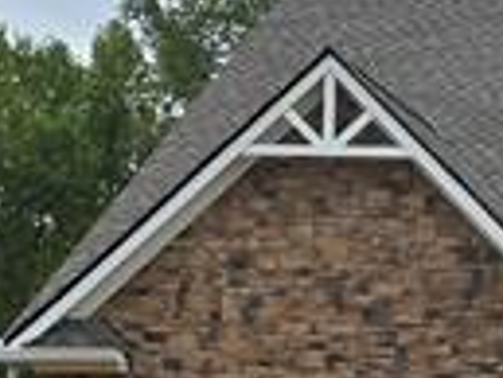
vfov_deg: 8.0
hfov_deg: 9.7
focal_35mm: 183
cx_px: 1158
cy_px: 487
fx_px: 2662
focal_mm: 6.3
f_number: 1.7
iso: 12
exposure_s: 1/499
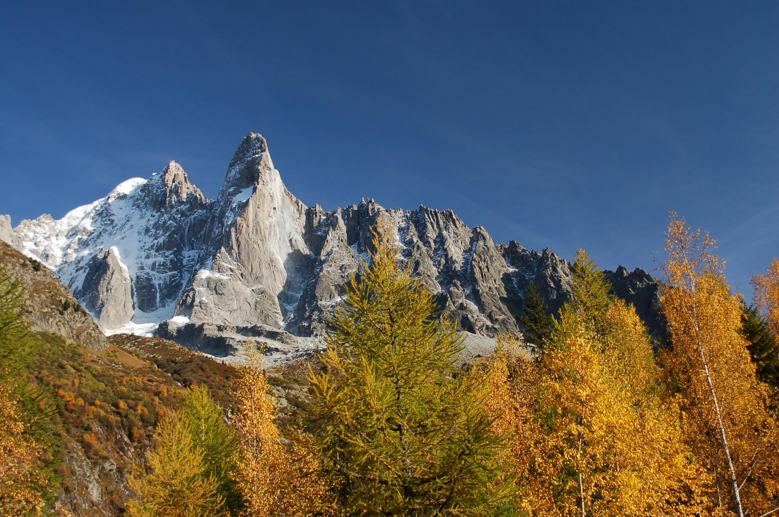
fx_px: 1004
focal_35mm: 46
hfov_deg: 42.4
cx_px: 390
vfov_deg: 28.8
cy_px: 258
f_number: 7.1
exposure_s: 1/200
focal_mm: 31
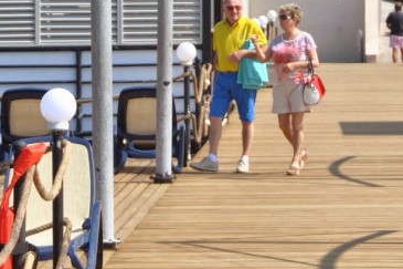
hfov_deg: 7.0
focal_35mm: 293
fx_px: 3278
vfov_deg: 4.7
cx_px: 236
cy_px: -111
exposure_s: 1/500
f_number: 5.6
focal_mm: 62
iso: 110
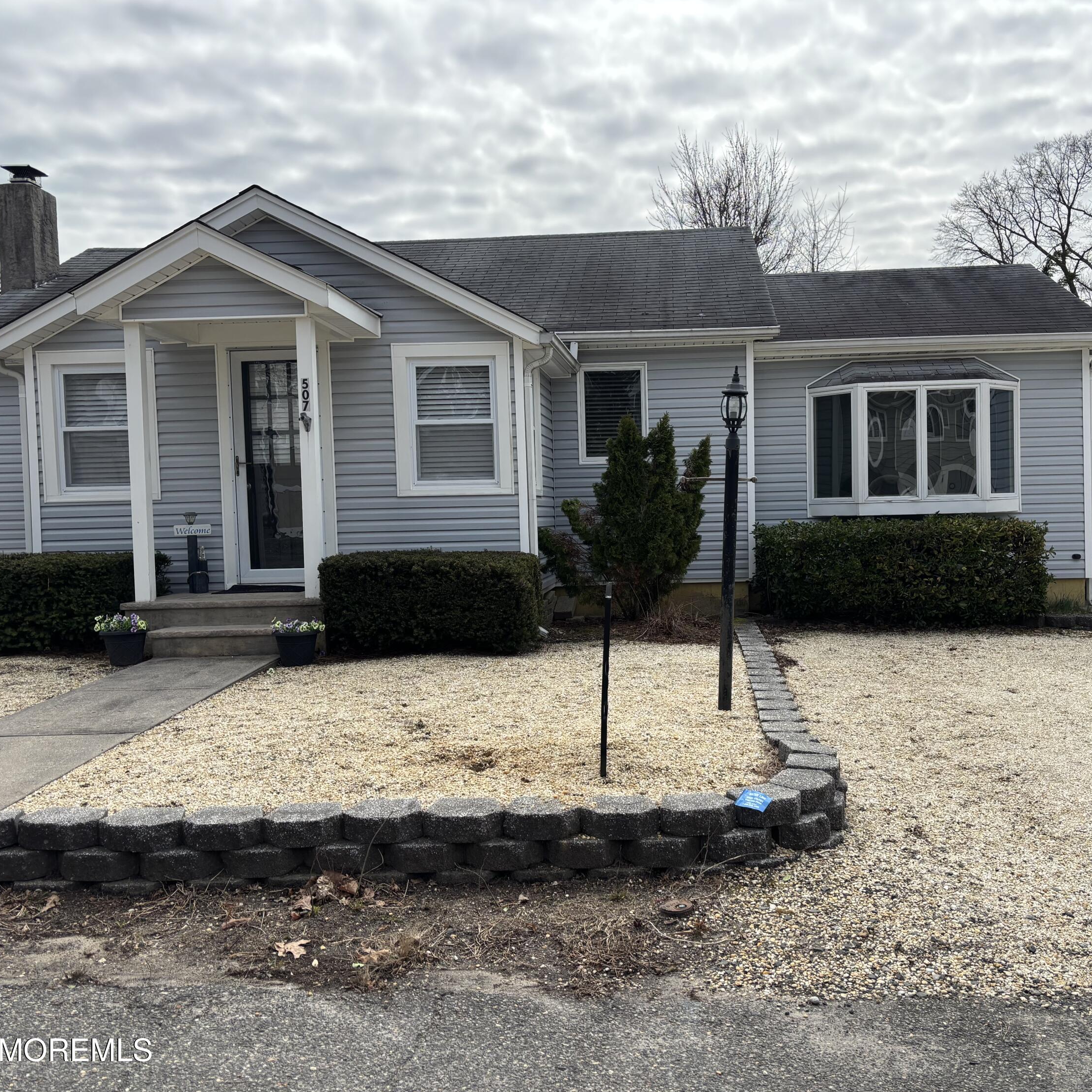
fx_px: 1106
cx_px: 631
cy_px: 548
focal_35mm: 31
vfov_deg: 52.5
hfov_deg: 52.3
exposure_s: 1/4082
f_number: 1.6
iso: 50
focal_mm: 5.96
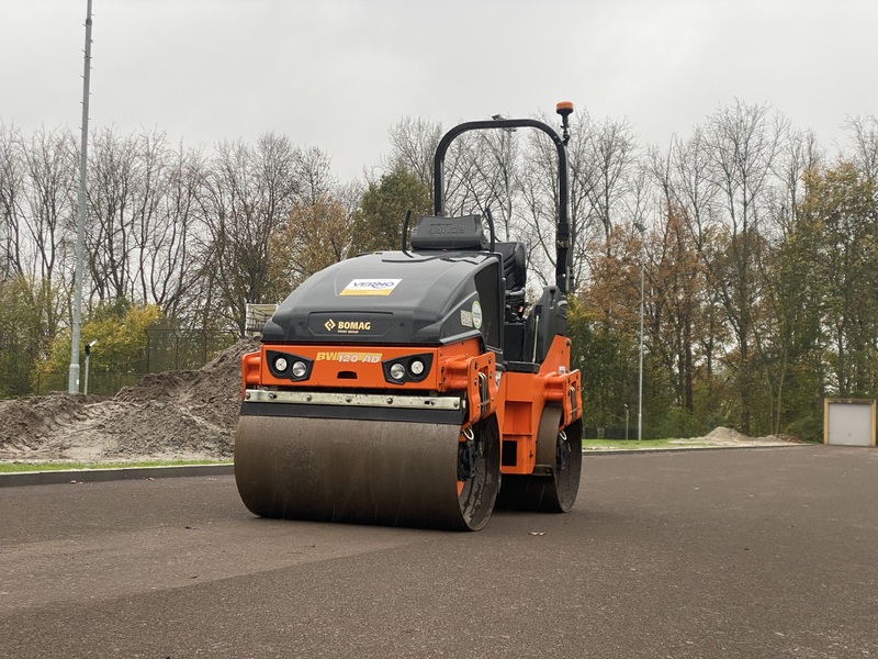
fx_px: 1319
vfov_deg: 28.0
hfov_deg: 36.8
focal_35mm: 52
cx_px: 439
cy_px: 330
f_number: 2
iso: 40
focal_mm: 6
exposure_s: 1/122
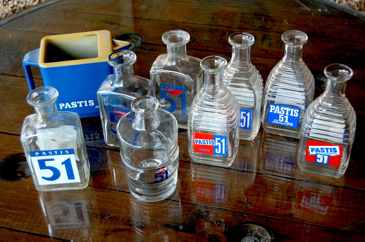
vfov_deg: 23.7
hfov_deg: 35.1
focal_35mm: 57
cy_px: 121
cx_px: 182
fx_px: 577
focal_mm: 38
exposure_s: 1/80
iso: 400
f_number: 4.8
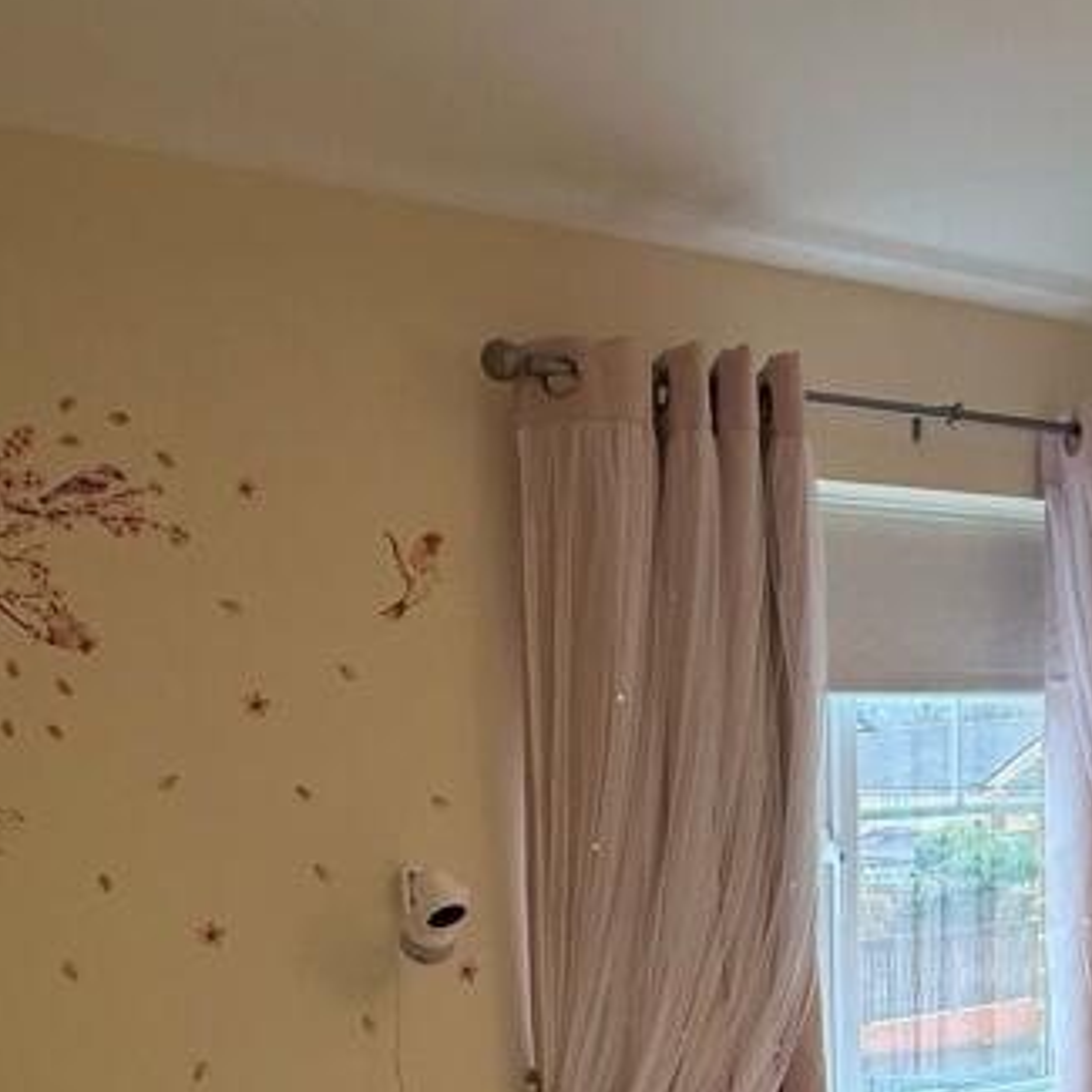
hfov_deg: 42.4
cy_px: 1048
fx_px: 1392
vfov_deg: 38.8
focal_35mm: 39
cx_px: 696
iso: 320
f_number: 2.2
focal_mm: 2.22
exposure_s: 1/100
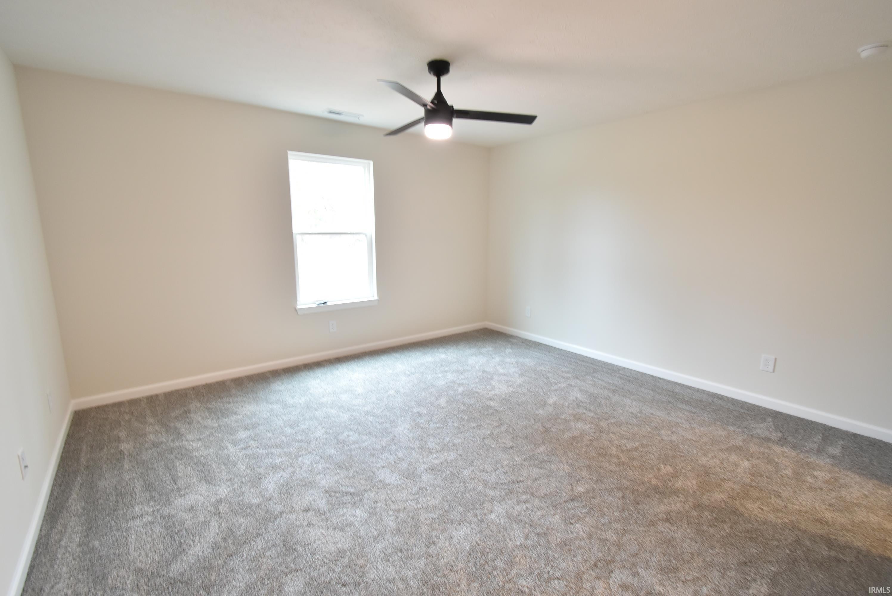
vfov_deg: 77.4
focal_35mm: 15
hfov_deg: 100.3
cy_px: 298
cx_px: 446
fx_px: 372
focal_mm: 10
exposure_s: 1/10
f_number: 5.6
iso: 400
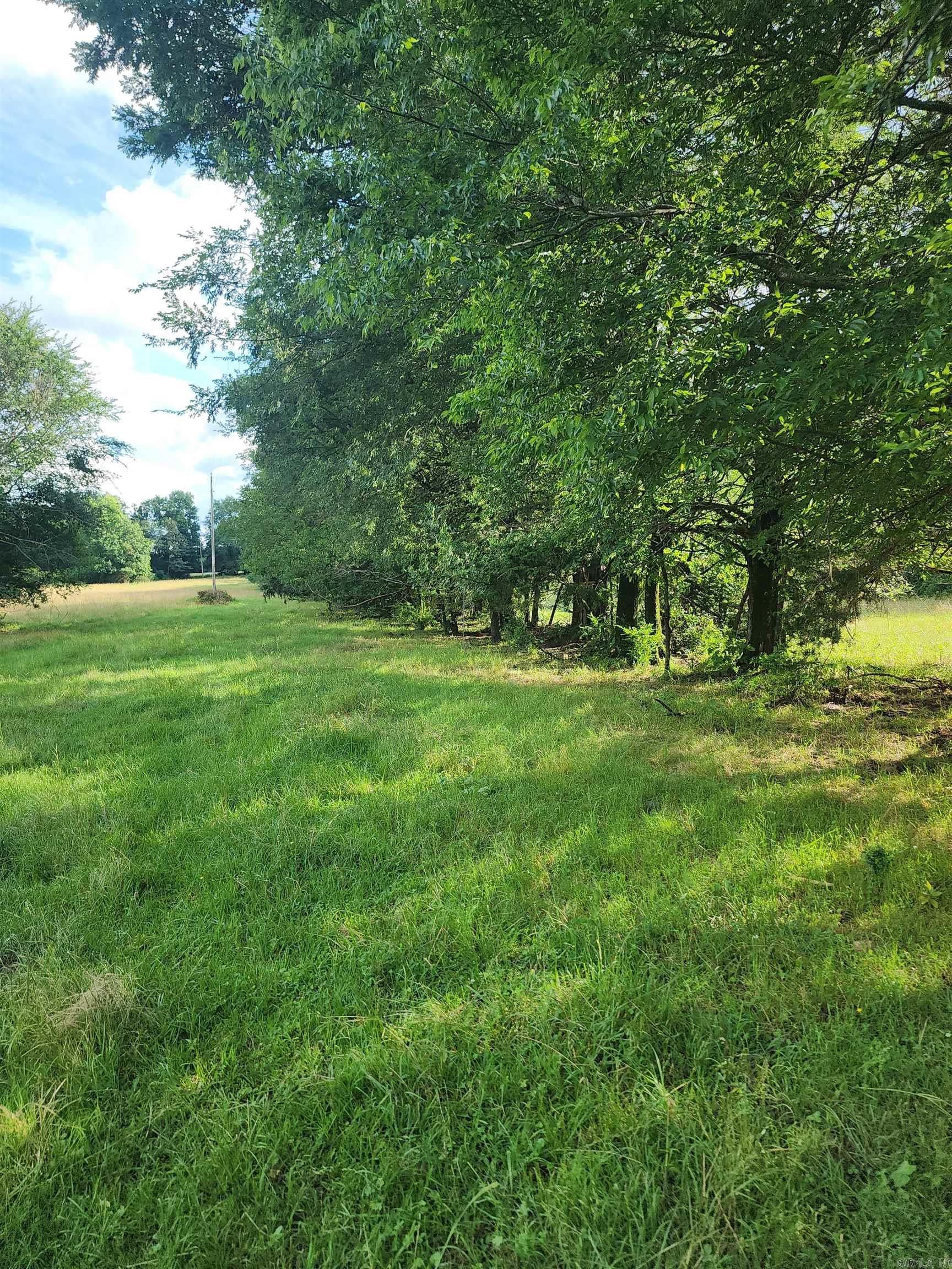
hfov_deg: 58.9
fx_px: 843
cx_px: 476
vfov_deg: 73.9
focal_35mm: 23
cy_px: 634
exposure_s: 1/219
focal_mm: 6.4
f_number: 1.8
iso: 12
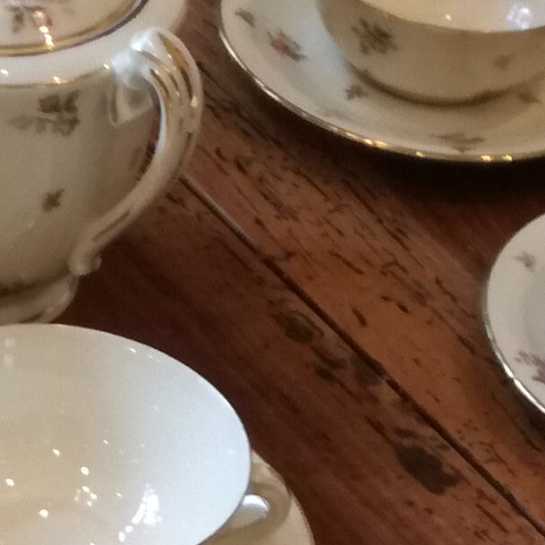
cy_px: 712
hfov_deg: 10.7
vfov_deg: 10.5
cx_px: 64
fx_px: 2903
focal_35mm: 163
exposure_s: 1/33.3
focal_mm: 3.79
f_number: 2
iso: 100
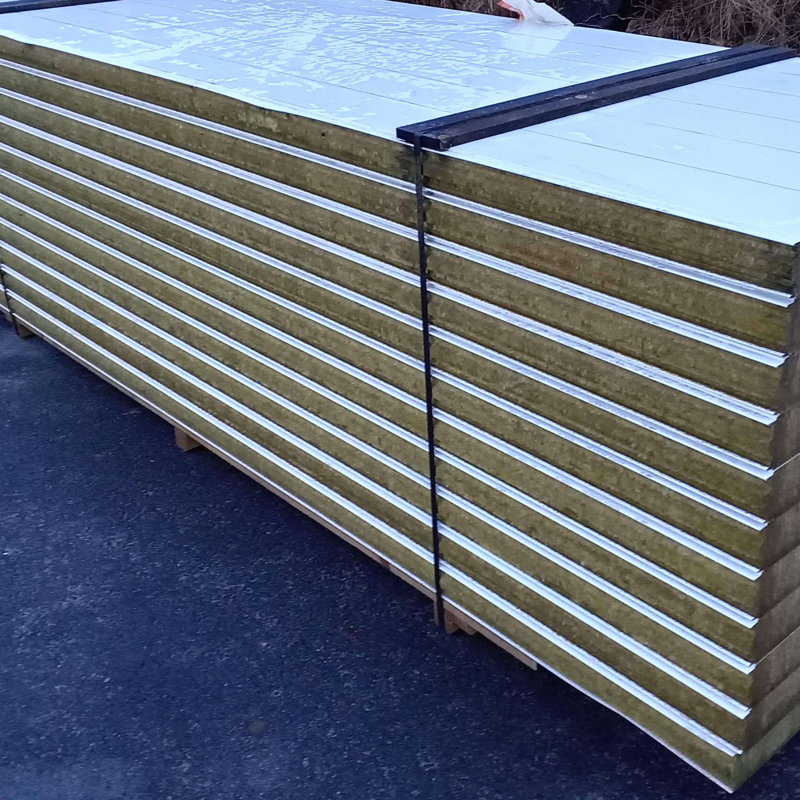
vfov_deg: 39.9
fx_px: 1098
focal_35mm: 42
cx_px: 510
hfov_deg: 39.7
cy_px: 335
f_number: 1.8
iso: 1508
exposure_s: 1/16.7
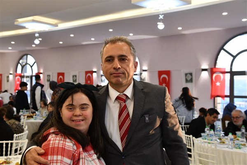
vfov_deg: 26.0
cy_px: 82
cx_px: 124
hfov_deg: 38.2
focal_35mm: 52
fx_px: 357
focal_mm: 52
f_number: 7.1
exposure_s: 1/250
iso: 6400
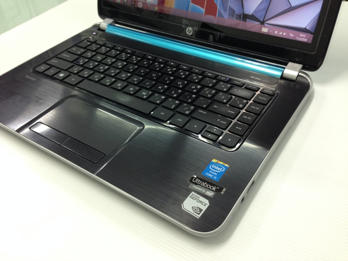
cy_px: 130
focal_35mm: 33
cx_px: 174
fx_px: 332
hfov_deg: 55.4
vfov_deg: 42.9
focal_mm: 4.12
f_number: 2.4
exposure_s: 1/20
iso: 80
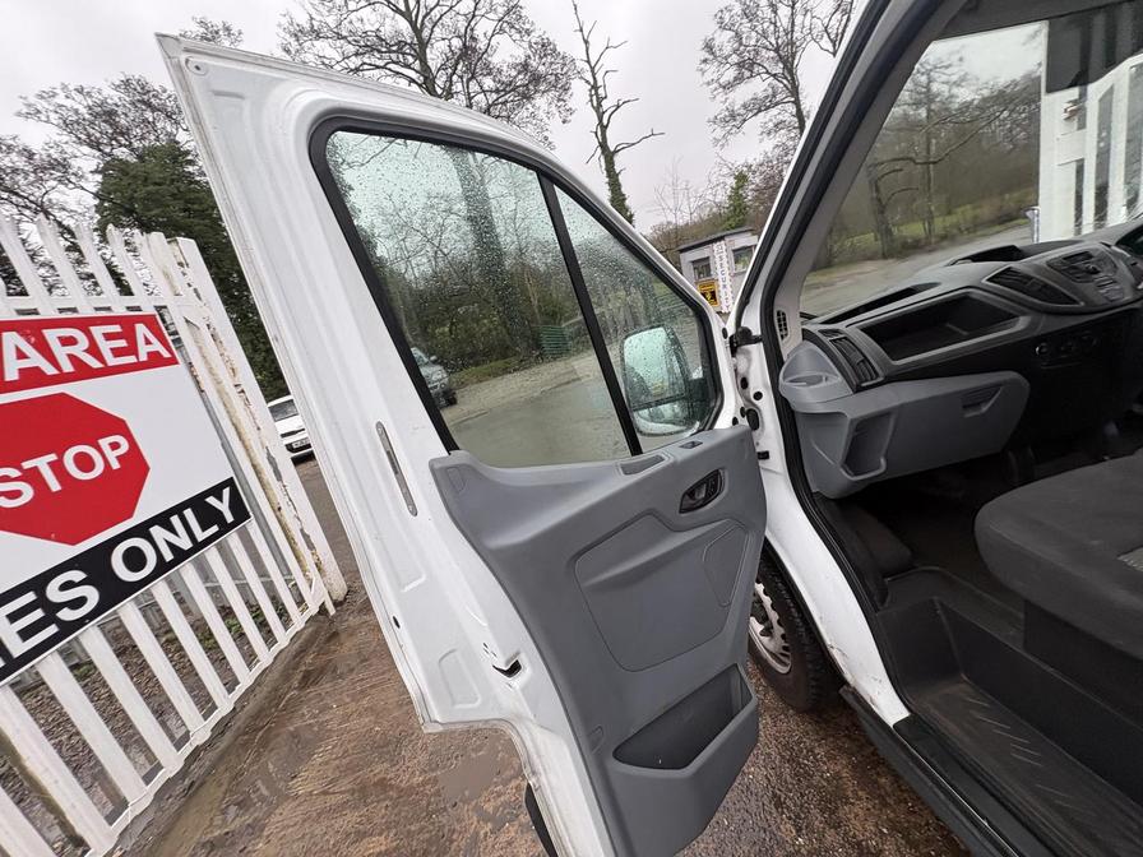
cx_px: 572
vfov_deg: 85.7
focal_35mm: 14
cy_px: 428
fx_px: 462
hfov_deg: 102.1
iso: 80
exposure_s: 1/99
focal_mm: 2.22
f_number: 2.2
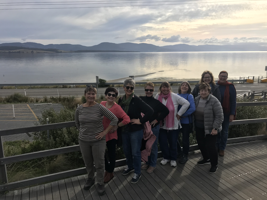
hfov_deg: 63.4
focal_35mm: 28
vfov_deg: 49.7
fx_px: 216
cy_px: 100
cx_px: 134
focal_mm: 3.99
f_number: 1.8
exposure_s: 1/2283
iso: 20
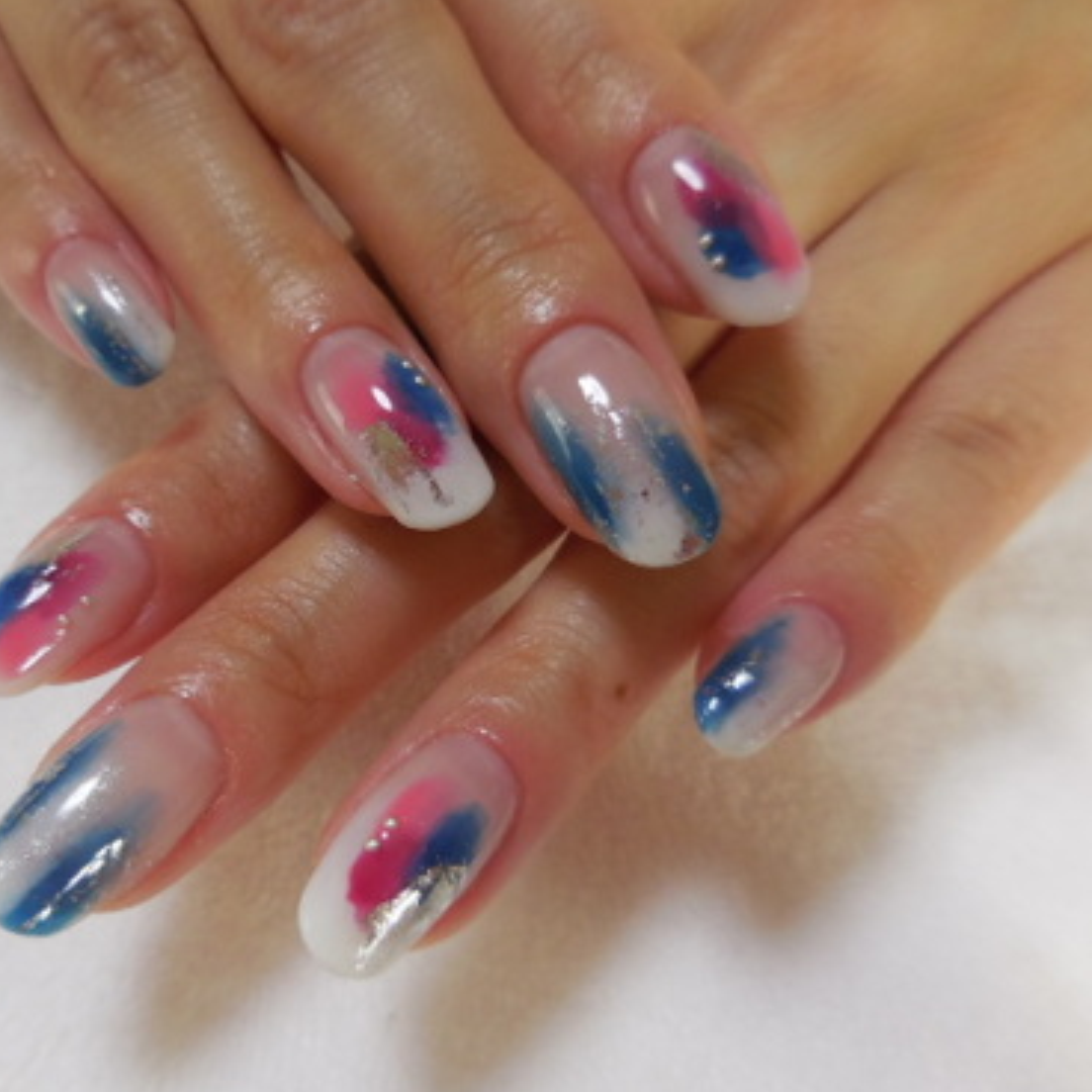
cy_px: 545
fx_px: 1071
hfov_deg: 53.5
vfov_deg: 54.0
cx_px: 418
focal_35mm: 30
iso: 125
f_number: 3.3
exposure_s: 1/30
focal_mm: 4.5
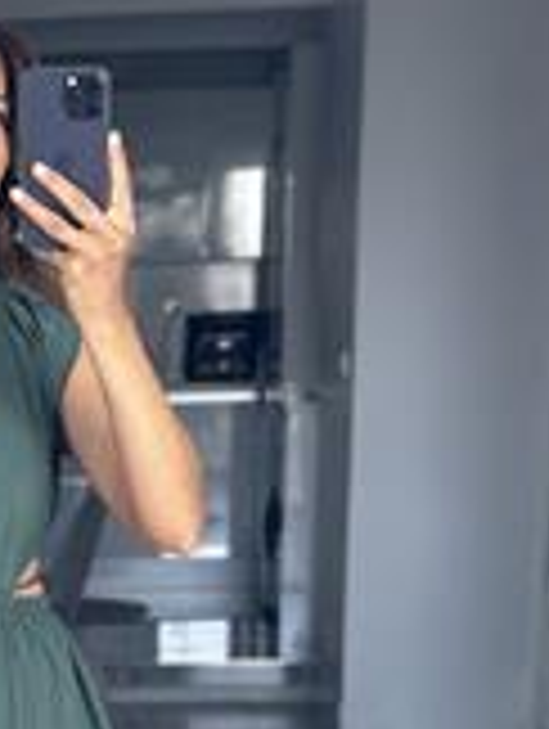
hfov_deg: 9.7
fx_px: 3164
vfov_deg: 12.8
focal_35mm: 150
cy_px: 868
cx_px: -144
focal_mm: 6.86
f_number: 1.78
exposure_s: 1/134
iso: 125
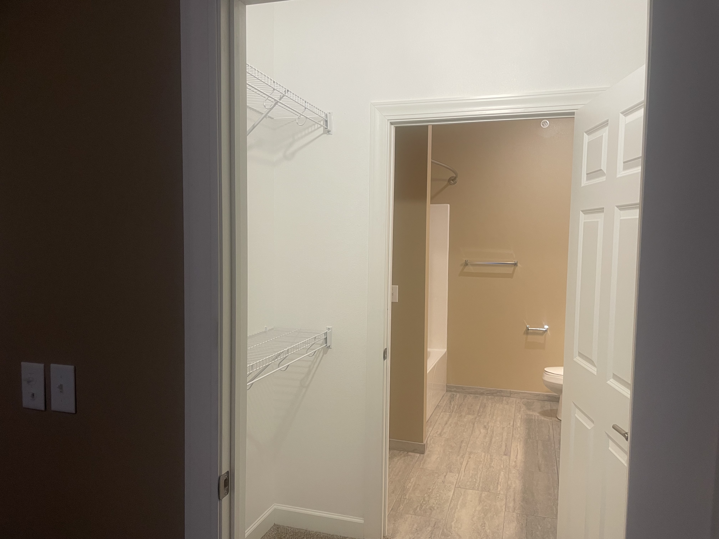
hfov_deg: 67.3
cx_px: 360
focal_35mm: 26
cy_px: 270
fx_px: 540
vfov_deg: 53.1
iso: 80
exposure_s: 1/60
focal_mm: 4.2
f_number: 1.6
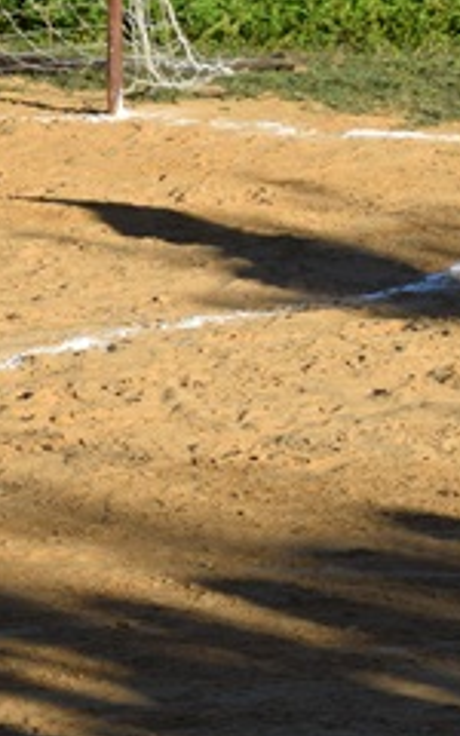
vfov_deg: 6.6
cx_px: 117
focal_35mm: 316
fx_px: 6337
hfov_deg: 4.2
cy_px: 46
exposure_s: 1/320
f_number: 9
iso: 200
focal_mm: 55
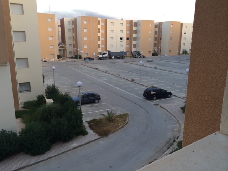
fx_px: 198
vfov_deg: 46.8
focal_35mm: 30
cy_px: 86
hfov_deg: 60.0
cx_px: 114
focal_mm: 4.12
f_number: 2.2
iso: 32
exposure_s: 1/125
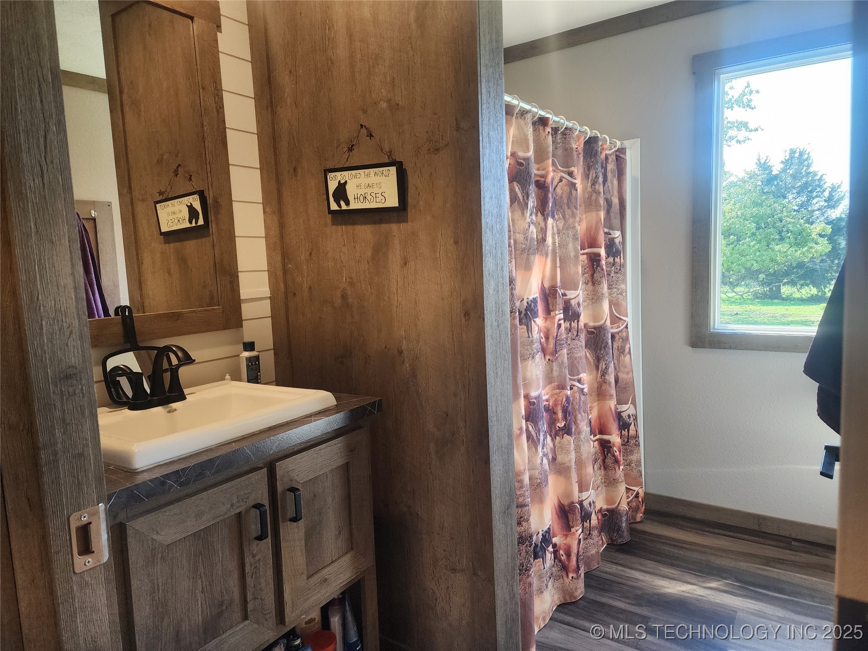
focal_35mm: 23
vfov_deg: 58.9
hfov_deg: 73.9
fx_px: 577
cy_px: 326
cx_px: 434
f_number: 1.8
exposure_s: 1/180
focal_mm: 6.4
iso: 160
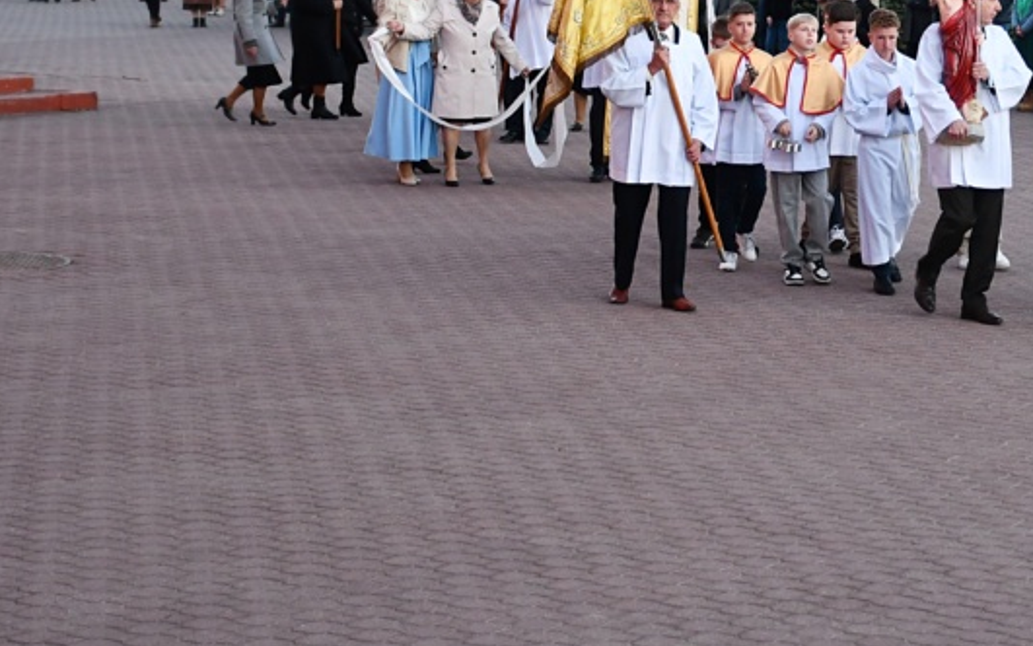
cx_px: 947
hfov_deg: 18.3
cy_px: 9
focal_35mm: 112
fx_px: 3153
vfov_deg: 11.6
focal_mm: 38
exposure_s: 1/125
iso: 800
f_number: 4.2
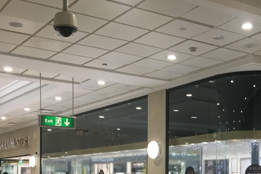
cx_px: 211
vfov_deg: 20.4
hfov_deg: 30.6
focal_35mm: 64
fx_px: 464
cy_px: 184
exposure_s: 1/33
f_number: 2.2
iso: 32
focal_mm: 4.15
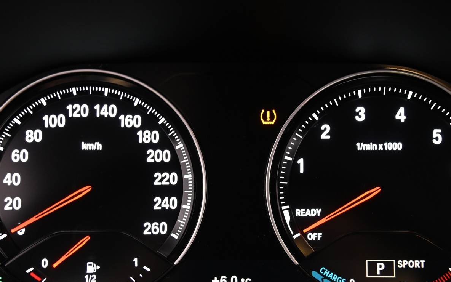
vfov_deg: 16.1
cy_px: 185
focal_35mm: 81
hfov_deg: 25.5
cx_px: 248
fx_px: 996
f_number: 4
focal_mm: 58
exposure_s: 1/25
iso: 2000
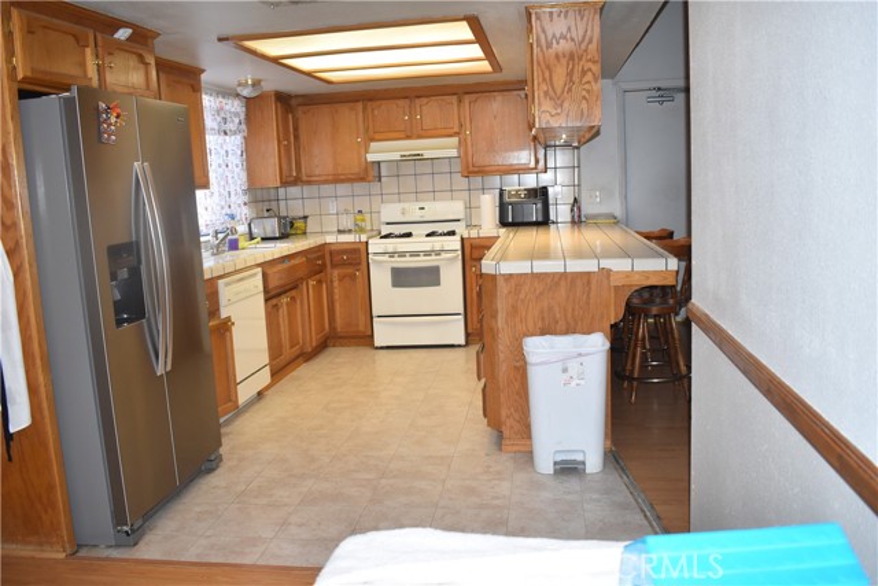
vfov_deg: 43.6
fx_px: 732
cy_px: 293
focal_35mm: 30
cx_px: 439
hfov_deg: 61.9
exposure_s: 1/80
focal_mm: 20
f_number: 4.5
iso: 800
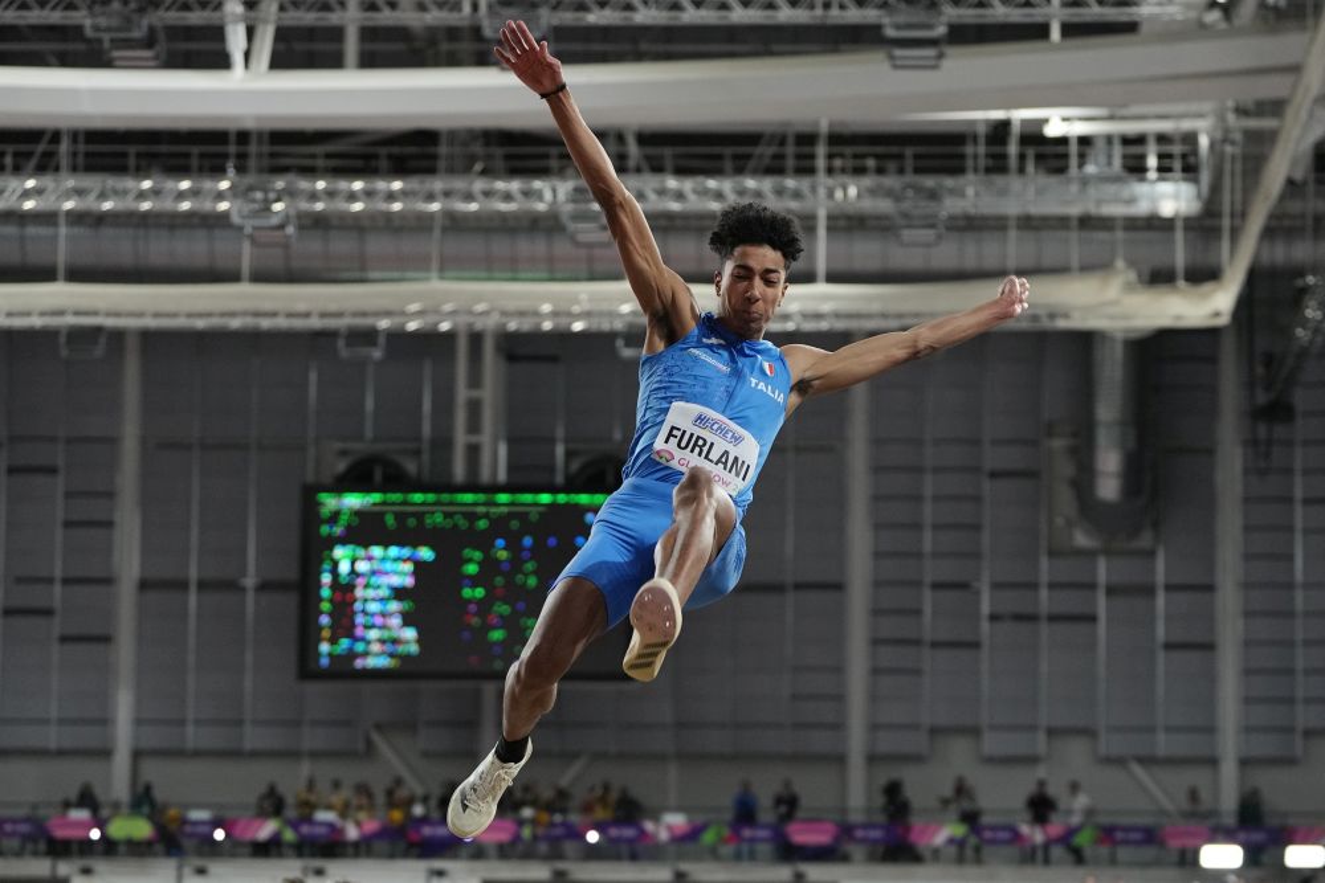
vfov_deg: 18.2
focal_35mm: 75
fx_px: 2761
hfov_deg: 27.0
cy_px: 442
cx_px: 662
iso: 2000
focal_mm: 75
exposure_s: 1/1600
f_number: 2.8
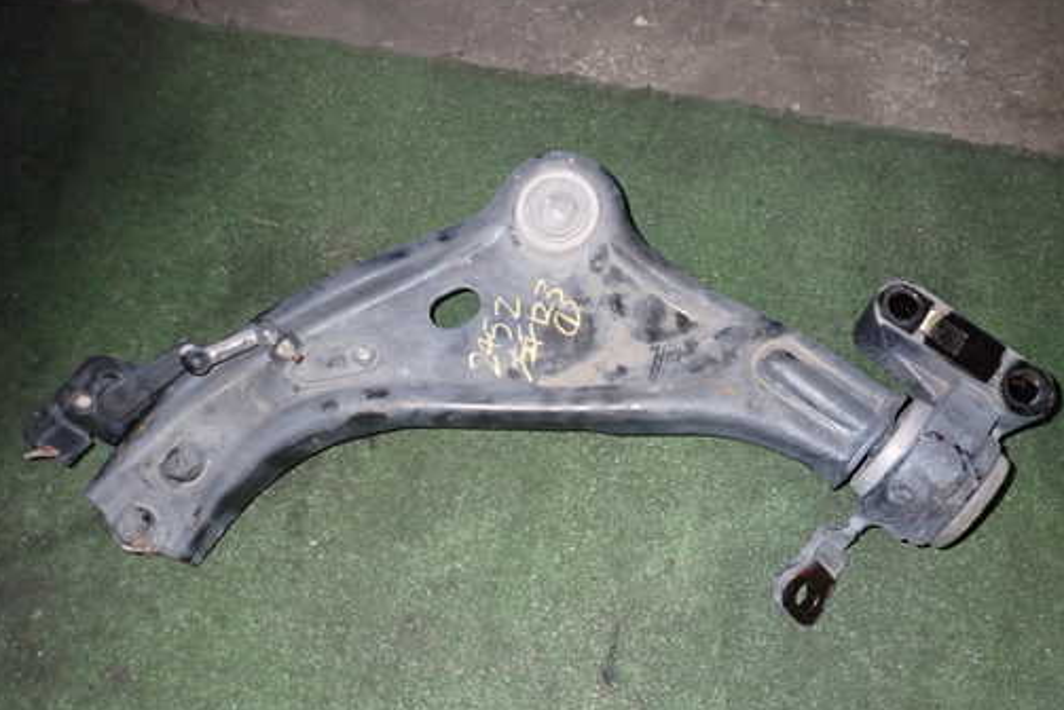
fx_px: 917
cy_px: 414
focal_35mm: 31
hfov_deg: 60.2
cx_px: 554
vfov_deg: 42.2
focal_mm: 4.5
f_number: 5.6
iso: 500
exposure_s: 1/30
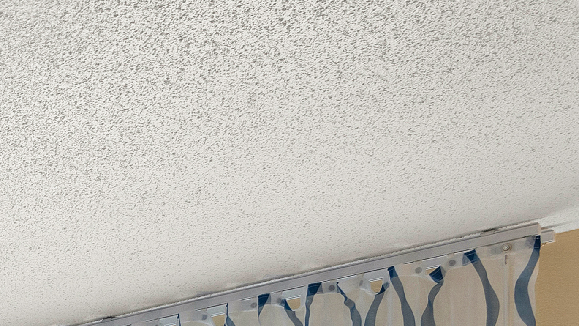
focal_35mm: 90
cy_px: 752
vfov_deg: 11.4
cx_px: -681
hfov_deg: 16.1
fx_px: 1382
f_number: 9
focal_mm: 16
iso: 125
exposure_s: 1
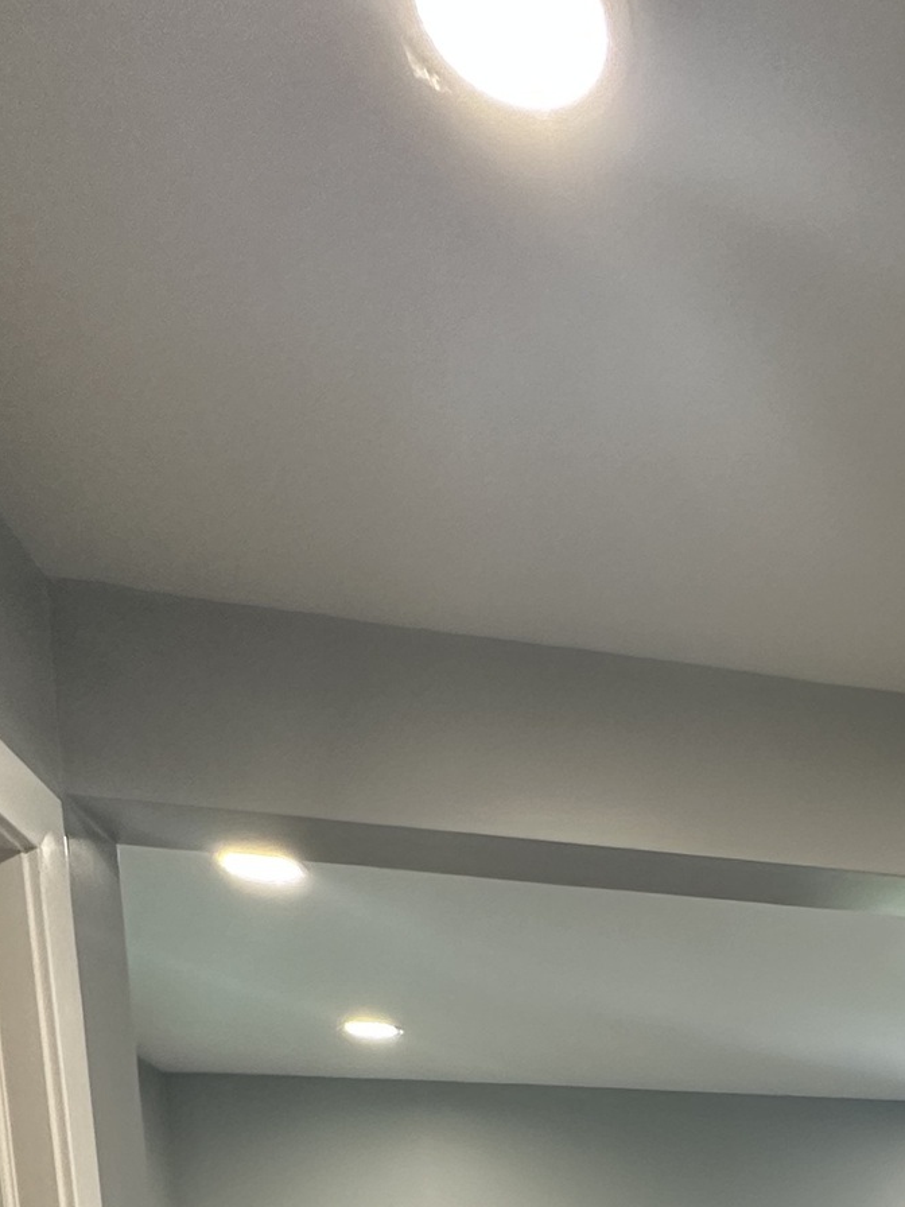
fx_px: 1255
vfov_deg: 37.0
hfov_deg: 35.2
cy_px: 1498
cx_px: 940
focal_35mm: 36
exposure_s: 1/120
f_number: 2.2
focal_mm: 2.22
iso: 250
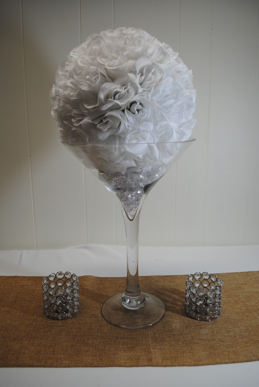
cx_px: 130
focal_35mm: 30
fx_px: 323
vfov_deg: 61.9
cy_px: 194
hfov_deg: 43.7
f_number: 3.8
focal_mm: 20
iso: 200
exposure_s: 1/60
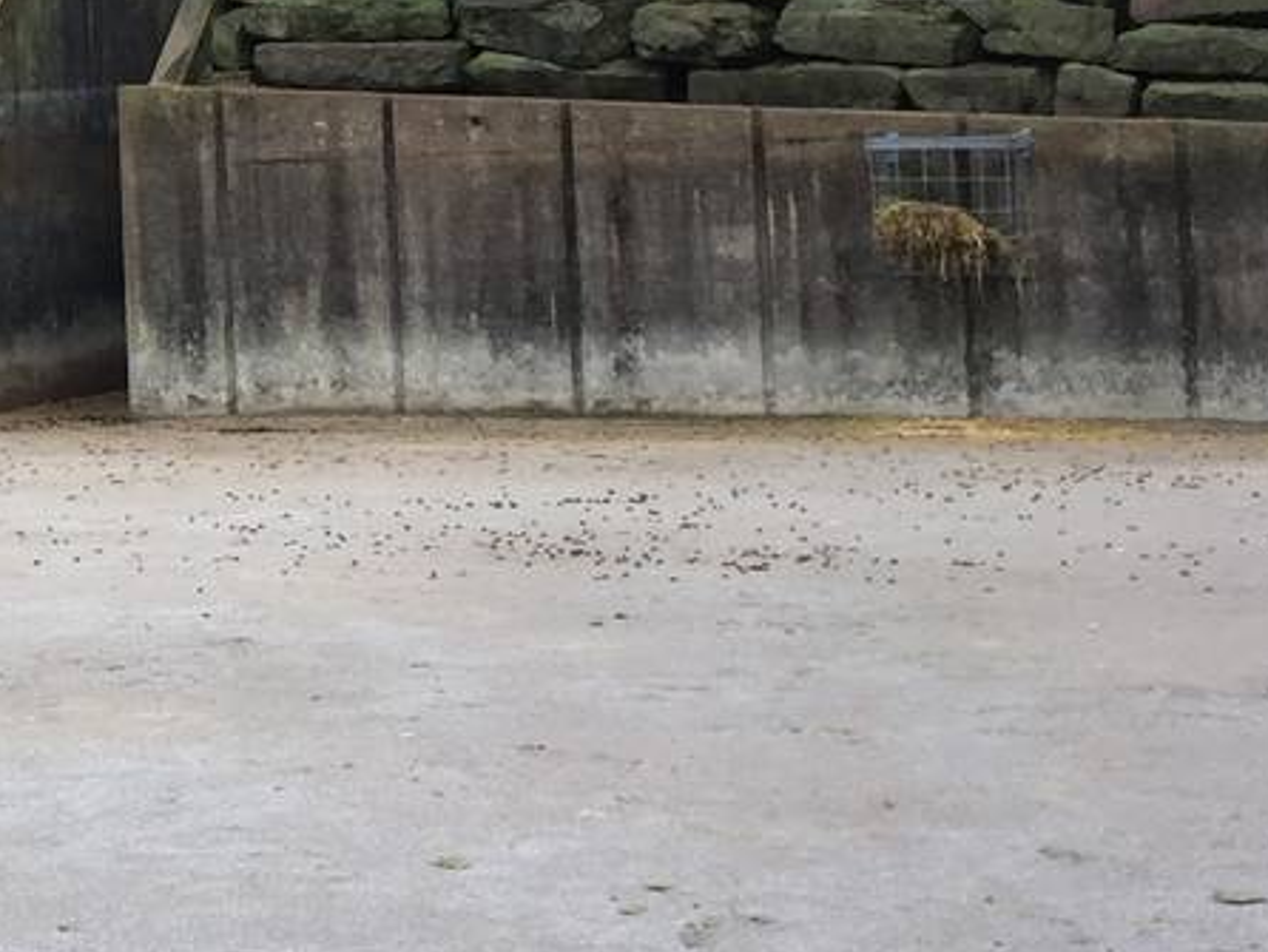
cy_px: 213
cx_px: -648
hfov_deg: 17.0
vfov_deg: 14.2
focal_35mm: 104
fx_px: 3812
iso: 32
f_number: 2.2
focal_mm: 4.15
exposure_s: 1/403
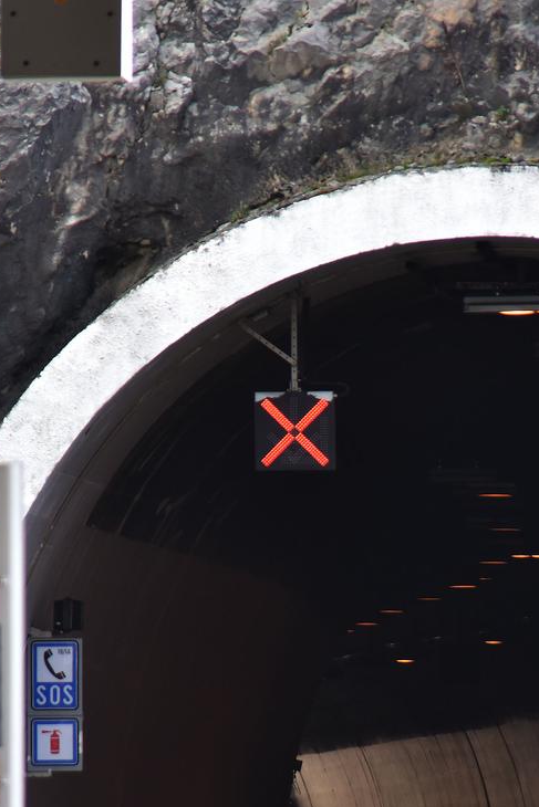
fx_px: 14747
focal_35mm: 657
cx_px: 284
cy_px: 535
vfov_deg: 3.1
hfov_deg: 2.1
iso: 640
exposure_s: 1/250
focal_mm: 300
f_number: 8
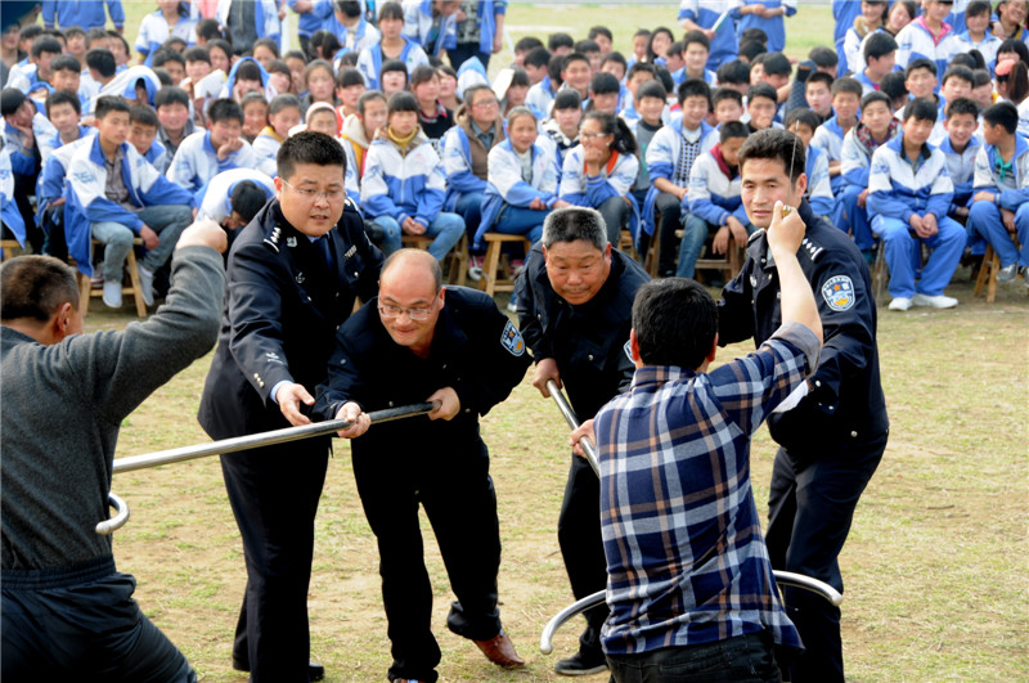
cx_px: 514
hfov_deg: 19.5
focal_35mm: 105
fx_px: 2997
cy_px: 342
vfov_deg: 13.0
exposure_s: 1/125
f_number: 5.6
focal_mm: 70
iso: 200
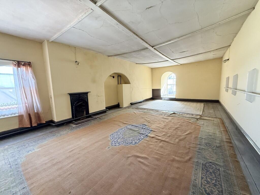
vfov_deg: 85.7
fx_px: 105
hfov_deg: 102.1
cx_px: 130
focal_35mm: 14
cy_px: 98
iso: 400
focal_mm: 2.22
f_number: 2.2
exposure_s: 1/73
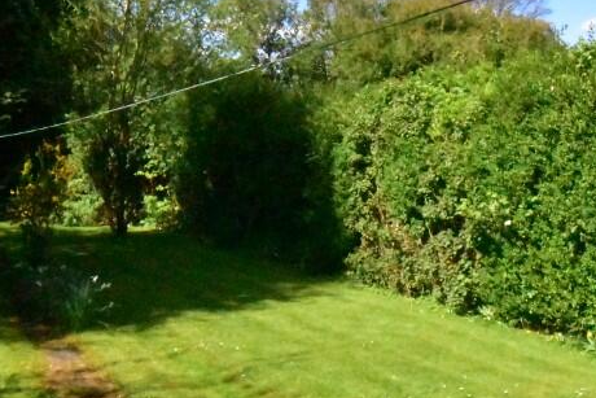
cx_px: 321
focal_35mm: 50
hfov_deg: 39.5
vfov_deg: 26.8
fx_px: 830
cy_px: 141
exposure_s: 1/3200
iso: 25600
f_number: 25
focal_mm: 15
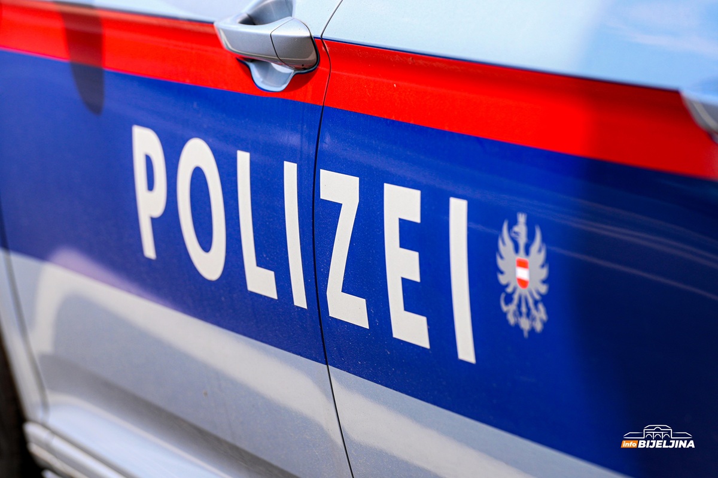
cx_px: 359
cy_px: 239
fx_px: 3986
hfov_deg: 10.3
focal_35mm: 200
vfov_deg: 6.9
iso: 320
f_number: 5.6
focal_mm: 200
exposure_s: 1/800
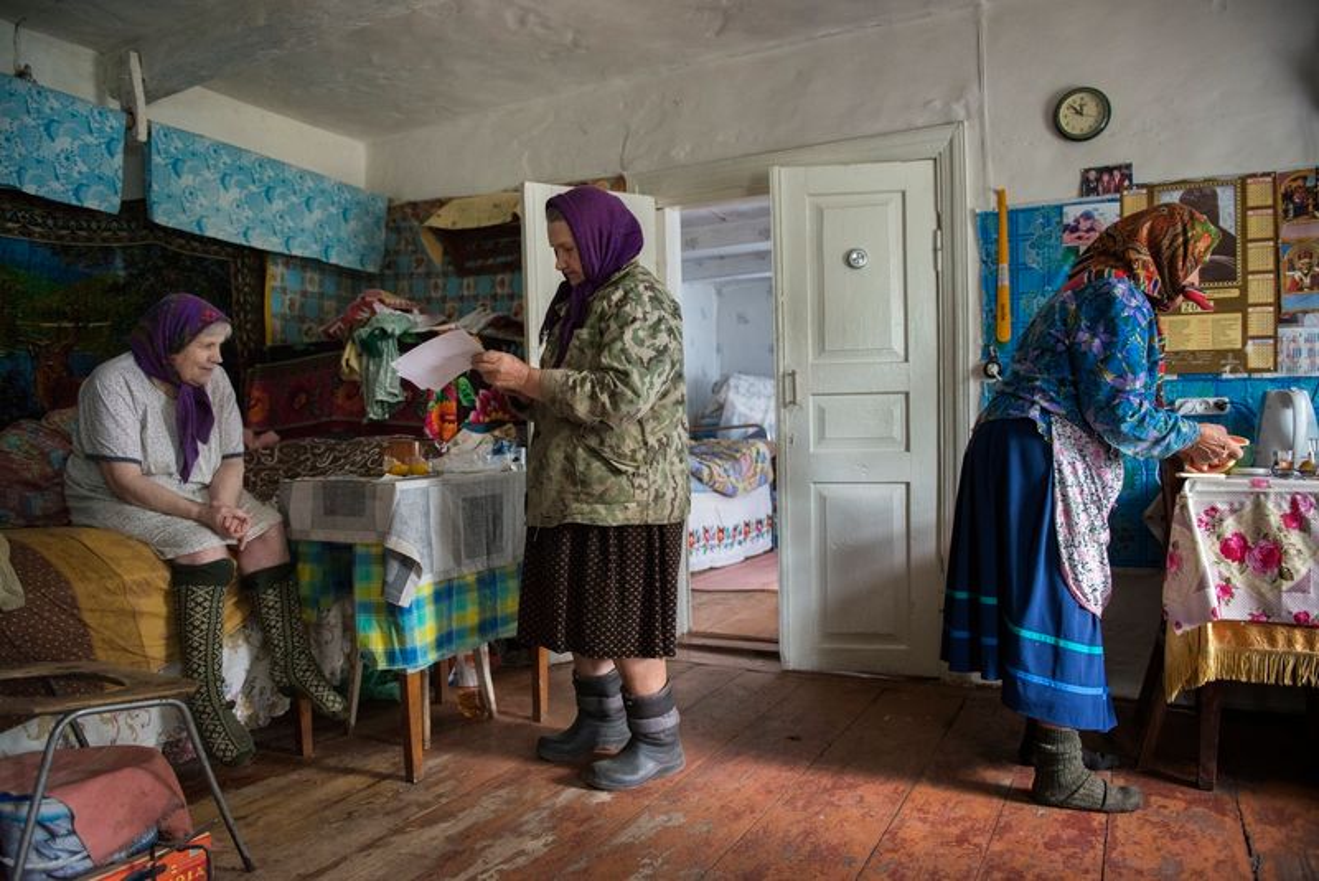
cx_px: 660
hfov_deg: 73.7
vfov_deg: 53.2
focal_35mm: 24
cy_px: 440
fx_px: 880
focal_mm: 24
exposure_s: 1/100
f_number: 3.2
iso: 2800
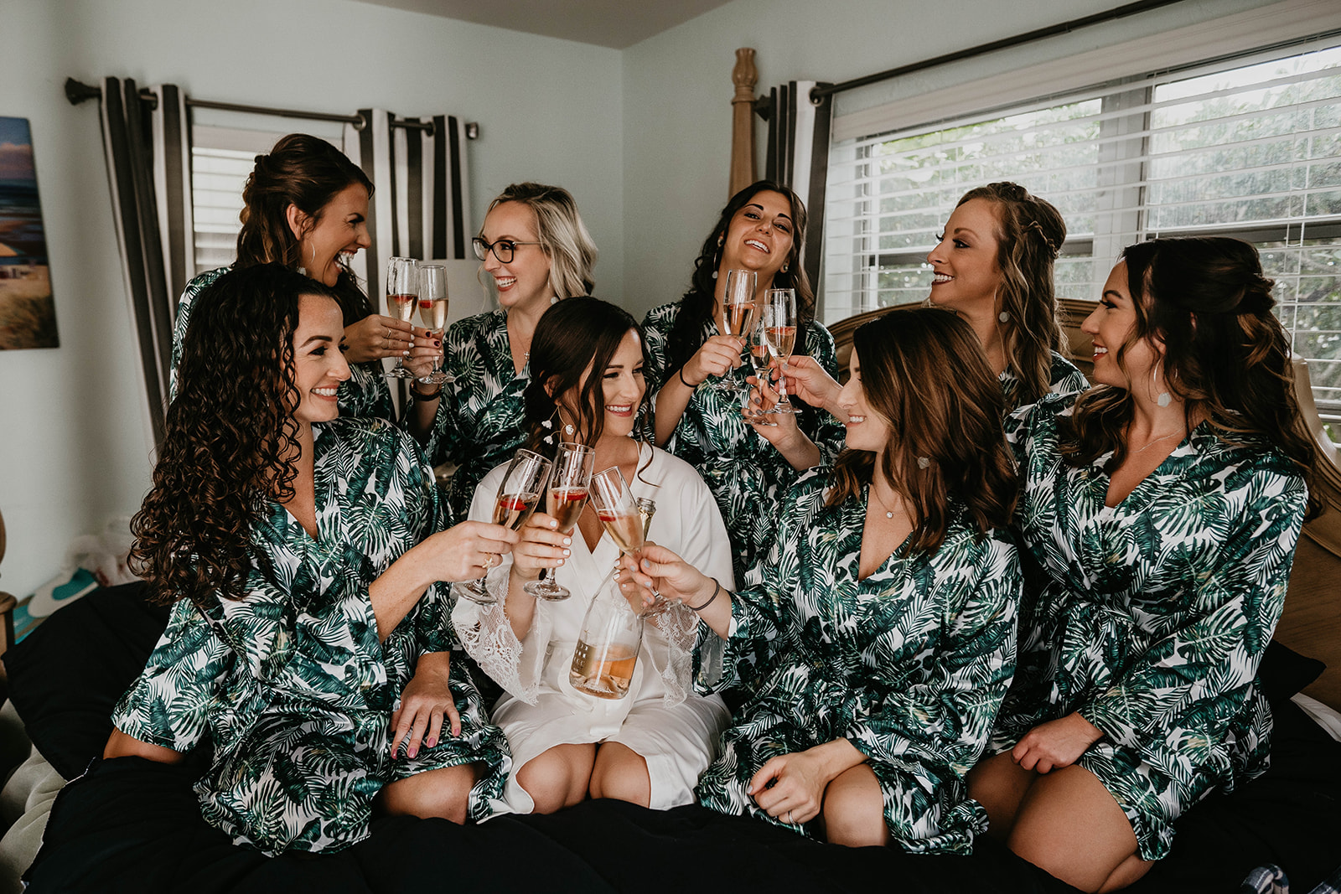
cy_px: 447
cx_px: 670
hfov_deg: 73.7
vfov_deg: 53.1
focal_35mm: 24
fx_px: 894
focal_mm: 24
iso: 800
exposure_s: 1/100
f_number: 2.8
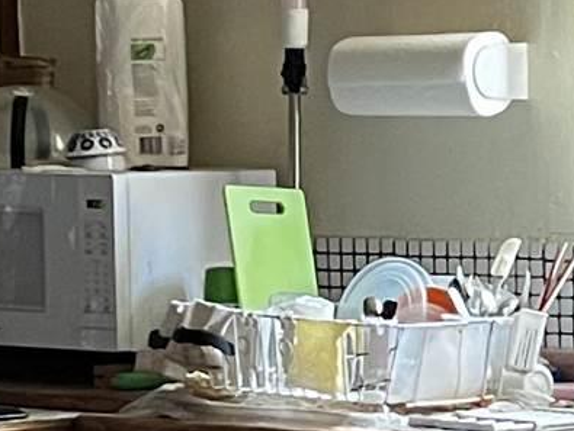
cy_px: 389
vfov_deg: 7.3
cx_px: 584
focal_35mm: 202
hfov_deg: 9.7
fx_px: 3353
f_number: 1.5
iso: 500
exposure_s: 1/40
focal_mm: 5.7
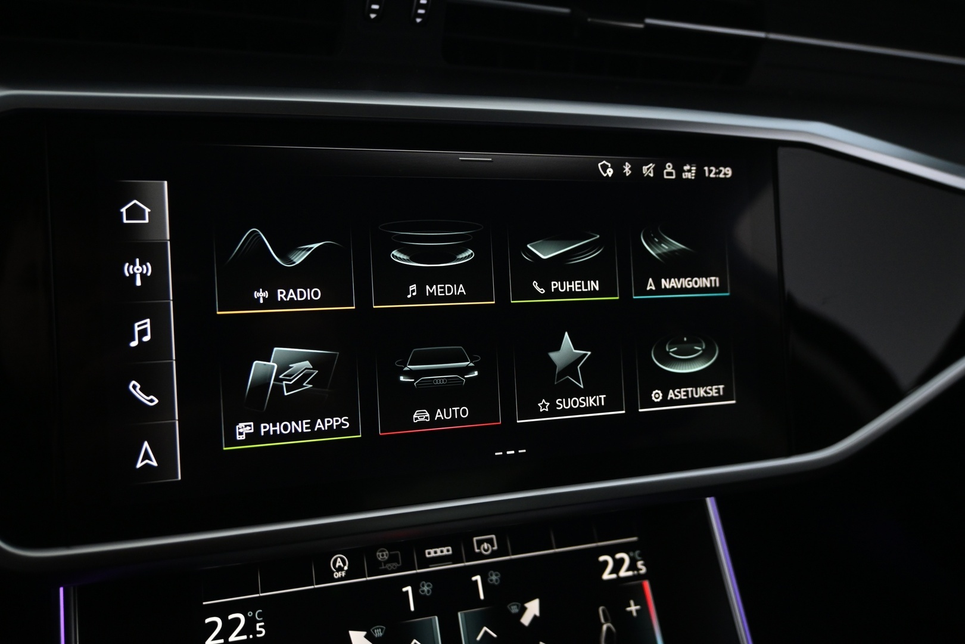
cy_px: 322
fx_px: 784
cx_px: 482
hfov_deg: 63.2
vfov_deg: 44.6
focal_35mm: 29
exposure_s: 1/25
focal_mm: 19.5
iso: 1600
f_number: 3.8
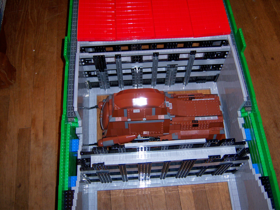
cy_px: 105
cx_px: 140
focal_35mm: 36
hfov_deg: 51.4
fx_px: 291
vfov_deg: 39.7
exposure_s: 1/60
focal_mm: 7.5
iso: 80
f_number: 2.8
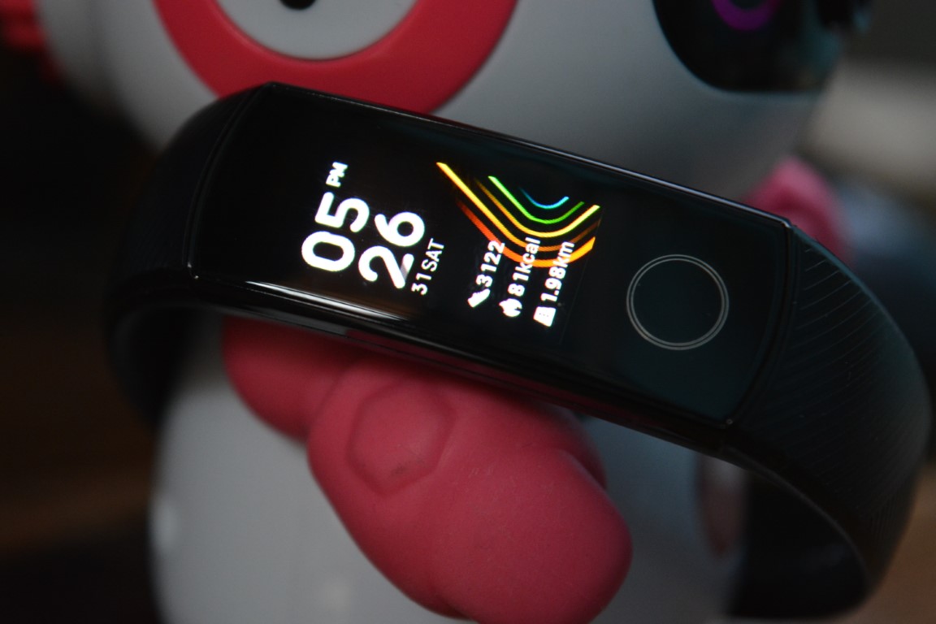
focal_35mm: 82
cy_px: 312
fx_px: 2145
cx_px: 468
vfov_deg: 16.6
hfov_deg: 24.6
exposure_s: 1/20
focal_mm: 55
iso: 1600
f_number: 5.6
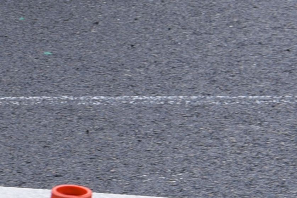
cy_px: 290
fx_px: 2954
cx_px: -700
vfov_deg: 3.8
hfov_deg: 5.3
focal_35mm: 358
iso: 125
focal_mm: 50
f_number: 7.1
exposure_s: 1/25
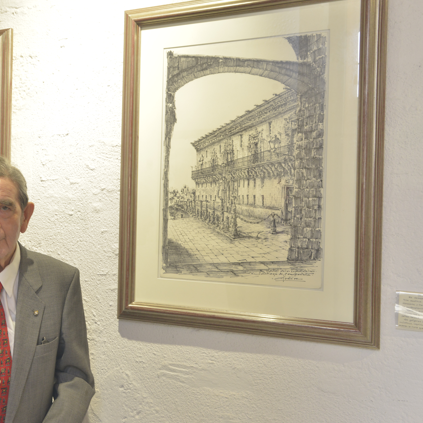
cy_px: 211
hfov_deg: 37.9
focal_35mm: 43
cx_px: 92
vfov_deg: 39.2
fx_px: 594
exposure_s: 1/80
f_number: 7.1
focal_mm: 31
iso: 1250
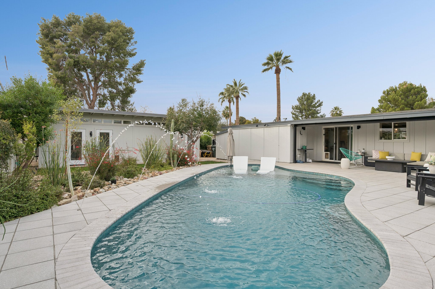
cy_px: 144
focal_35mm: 20
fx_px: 248
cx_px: 218
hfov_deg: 82.6
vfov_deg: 60.6
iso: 320
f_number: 8
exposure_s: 1/400
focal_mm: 20.5
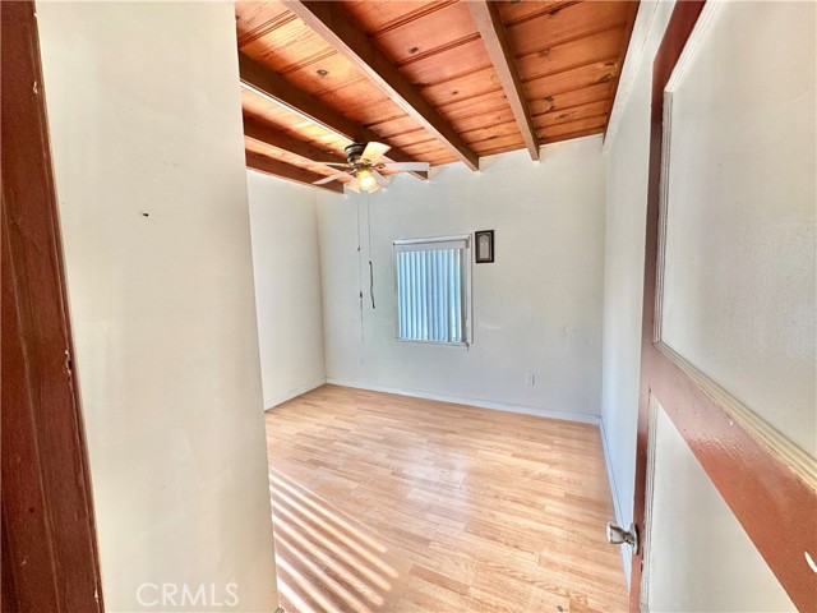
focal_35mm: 14
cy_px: 306
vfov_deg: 85.7
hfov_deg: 102.1
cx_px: 408
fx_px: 330
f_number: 2.2
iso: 64
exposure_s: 1/120
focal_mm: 2.22
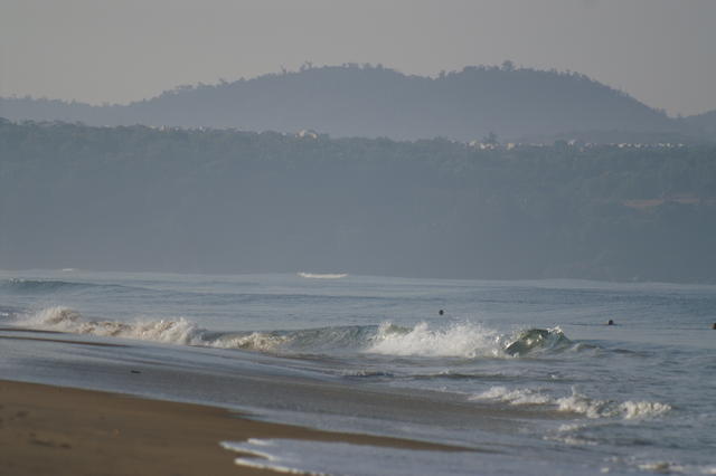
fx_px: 5963
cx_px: 358
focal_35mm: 300
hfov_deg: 6.9
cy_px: 238
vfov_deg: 4.6
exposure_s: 1/2500
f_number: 5.6
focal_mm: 200
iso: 200
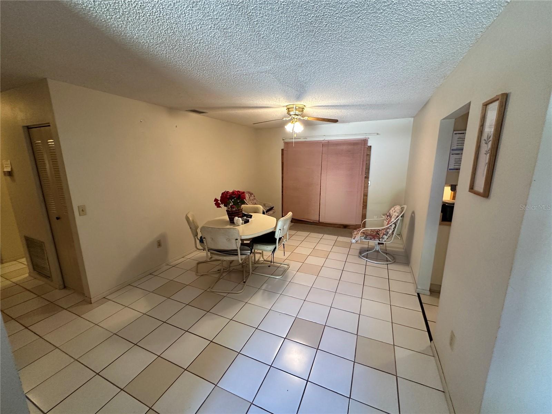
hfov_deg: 102.1
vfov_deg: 85.7
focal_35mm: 14
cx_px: 276
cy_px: 207
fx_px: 223
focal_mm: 2.22
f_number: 2.2
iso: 320
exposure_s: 1/60
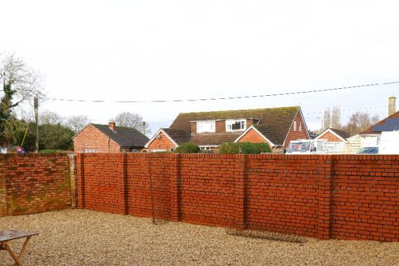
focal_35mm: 37
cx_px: 204
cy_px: 189
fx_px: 410
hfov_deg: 51.9
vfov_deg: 35.4
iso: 200
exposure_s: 1/170
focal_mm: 15
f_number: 5
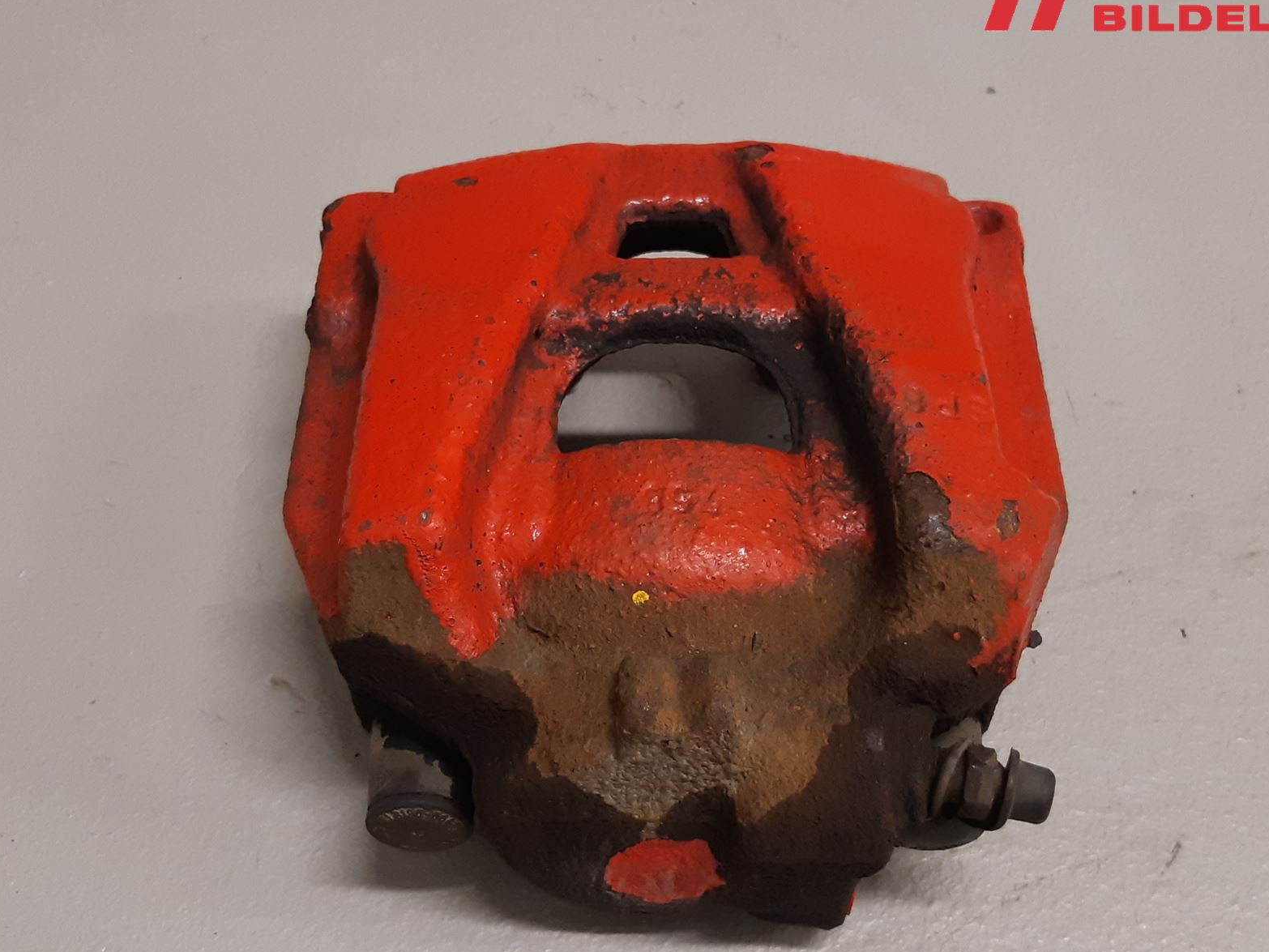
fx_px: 1247
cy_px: 516
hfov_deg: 53.9
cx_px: 652
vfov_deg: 41.8
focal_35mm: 34
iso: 200
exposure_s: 1/50
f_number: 1.7
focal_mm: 3.93
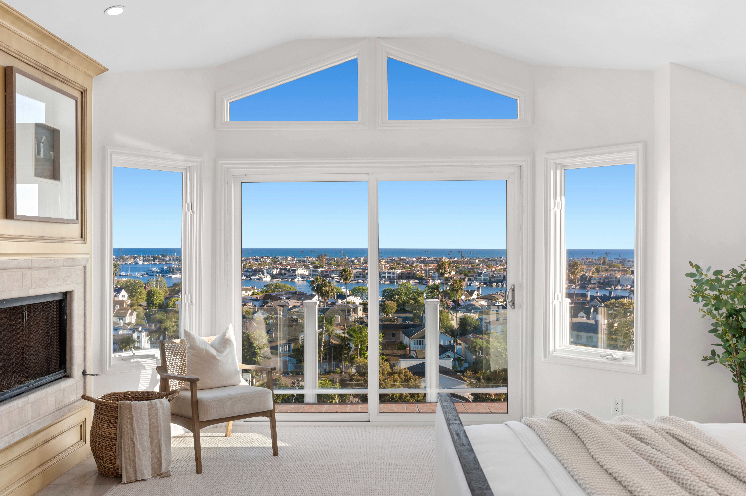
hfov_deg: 55.8
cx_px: 373
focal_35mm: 34
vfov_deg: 38.8
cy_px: 248
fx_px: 704
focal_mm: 34
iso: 200
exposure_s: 1/60
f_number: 8
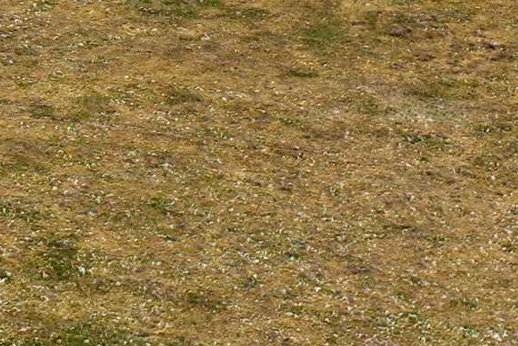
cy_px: -450
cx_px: -233
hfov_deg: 13.1
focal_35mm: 149
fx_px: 2144
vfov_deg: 8.5
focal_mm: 10.26
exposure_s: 1/320
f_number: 5
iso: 100
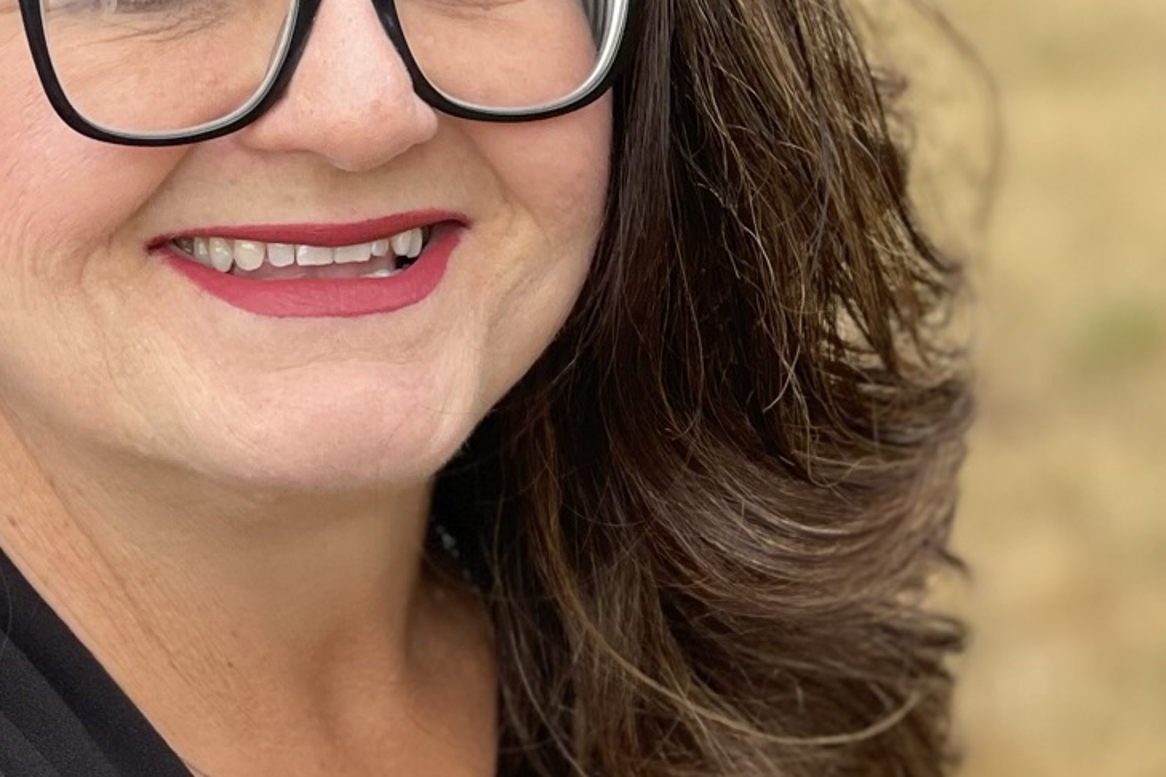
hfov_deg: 11.0
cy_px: 387
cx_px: 454
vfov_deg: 7.3
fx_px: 6056
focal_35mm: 187
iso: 25
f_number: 2.2
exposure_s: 1/234
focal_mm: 7.5
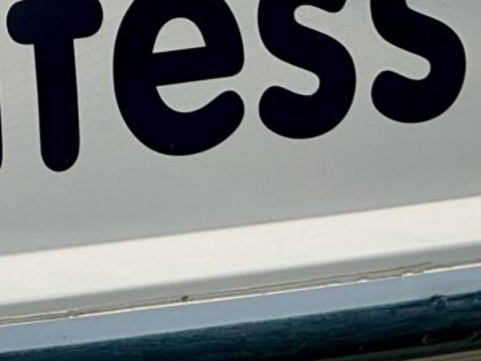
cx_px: -127
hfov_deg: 3.0
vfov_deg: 2.2
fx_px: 9254
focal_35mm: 666
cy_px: -19
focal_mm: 15.66
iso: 50
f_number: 2.8
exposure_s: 1/3891
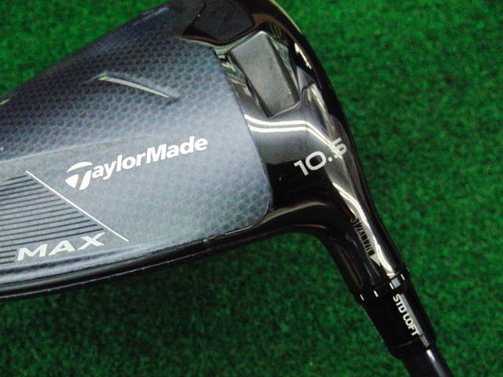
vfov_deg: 38.7
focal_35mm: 37
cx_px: 252
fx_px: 538
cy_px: 188
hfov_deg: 50.1
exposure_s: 1/400
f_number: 3.6
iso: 3200
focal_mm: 6.42
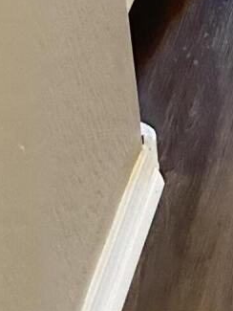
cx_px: 452
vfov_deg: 10.3
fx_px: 1435
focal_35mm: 160
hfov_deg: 8.8
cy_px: -491
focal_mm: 5.7
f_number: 1.5
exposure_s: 1/40
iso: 400
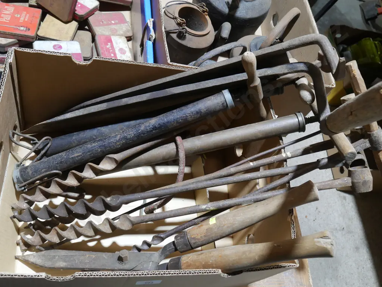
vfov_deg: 41.8
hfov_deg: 54.0
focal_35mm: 34
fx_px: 375
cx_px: 191
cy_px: 144
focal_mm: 17
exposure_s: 1/60
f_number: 5.6
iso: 1250
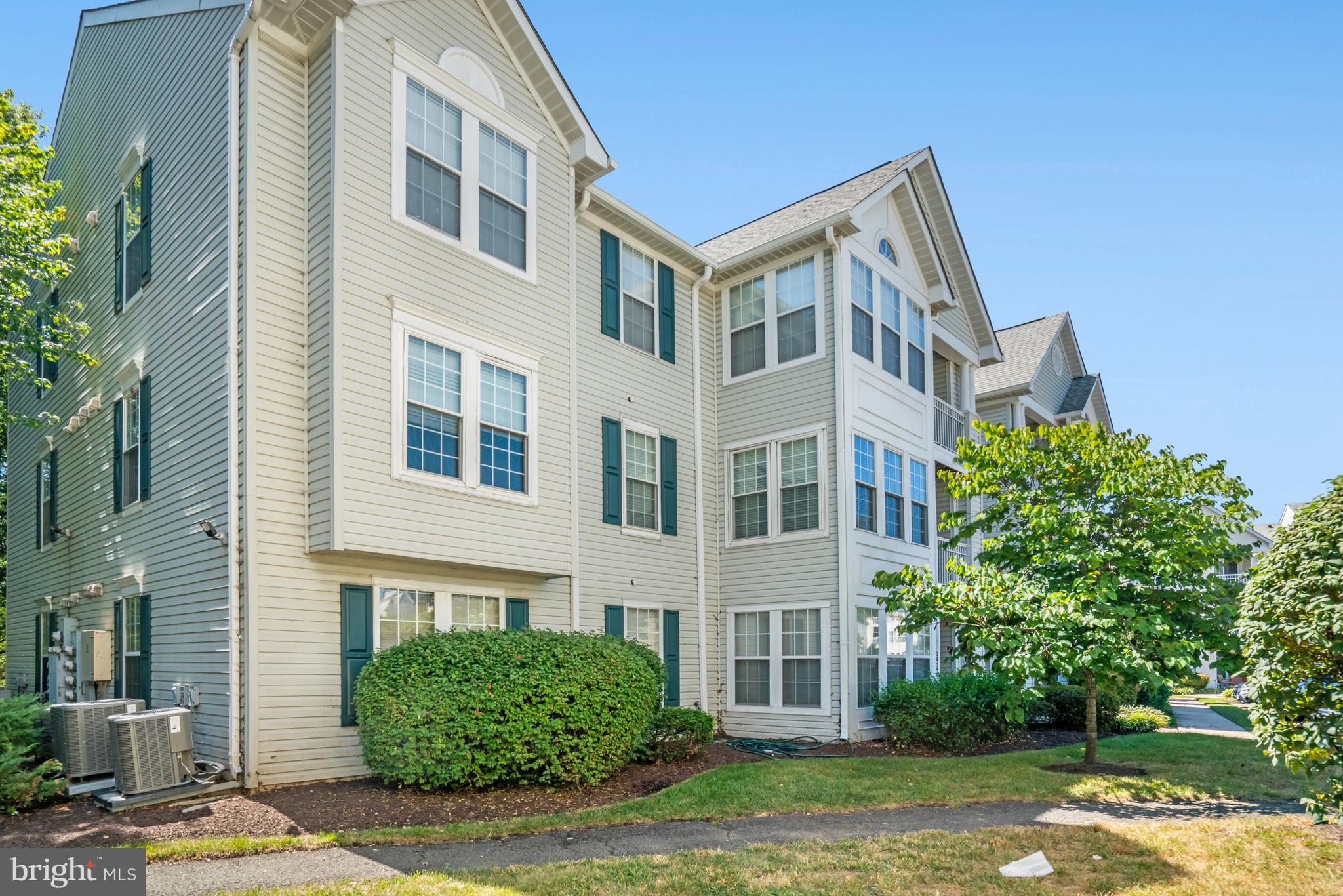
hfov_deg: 90.0
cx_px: 672
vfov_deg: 67.4
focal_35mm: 18
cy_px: 448
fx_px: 672
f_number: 8
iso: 1250
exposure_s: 1/1600
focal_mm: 18
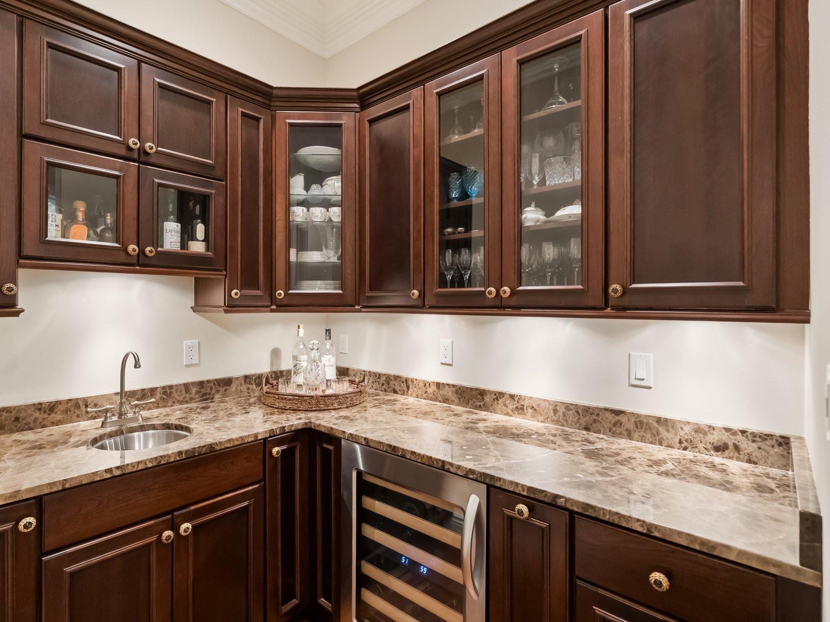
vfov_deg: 71.6
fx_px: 432
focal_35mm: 18
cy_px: 312
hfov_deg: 87.5
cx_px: 378
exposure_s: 1/125
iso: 4000
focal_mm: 16
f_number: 4
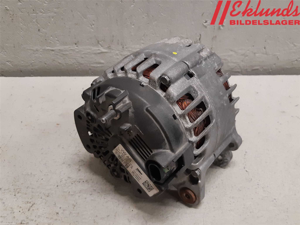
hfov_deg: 67.3
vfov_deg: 53.1
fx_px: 225
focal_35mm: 26
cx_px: 150
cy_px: 112
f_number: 1.7
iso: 200
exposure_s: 1/50
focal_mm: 3.93
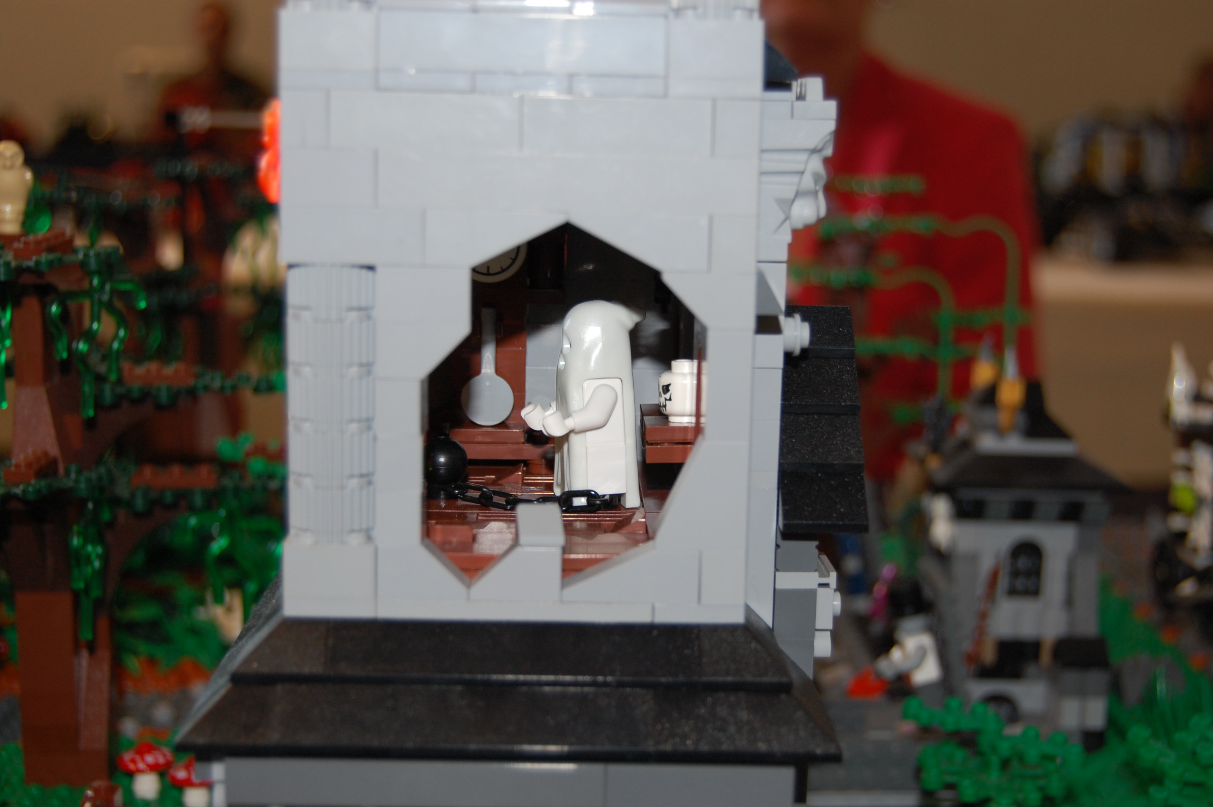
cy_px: 404
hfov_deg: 35.1
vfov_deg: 23.7
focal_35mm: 57
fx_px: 1919
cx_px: 606
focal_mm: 38
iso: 400
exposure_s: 1/60
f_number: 4.8
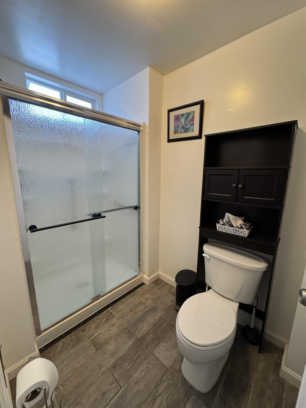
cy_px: 204
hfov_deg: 85.7
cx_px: 153
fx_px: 165
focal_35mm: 14
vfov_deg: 102.1
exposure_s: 1/120
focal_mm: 2.22
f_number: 2.2
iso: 320
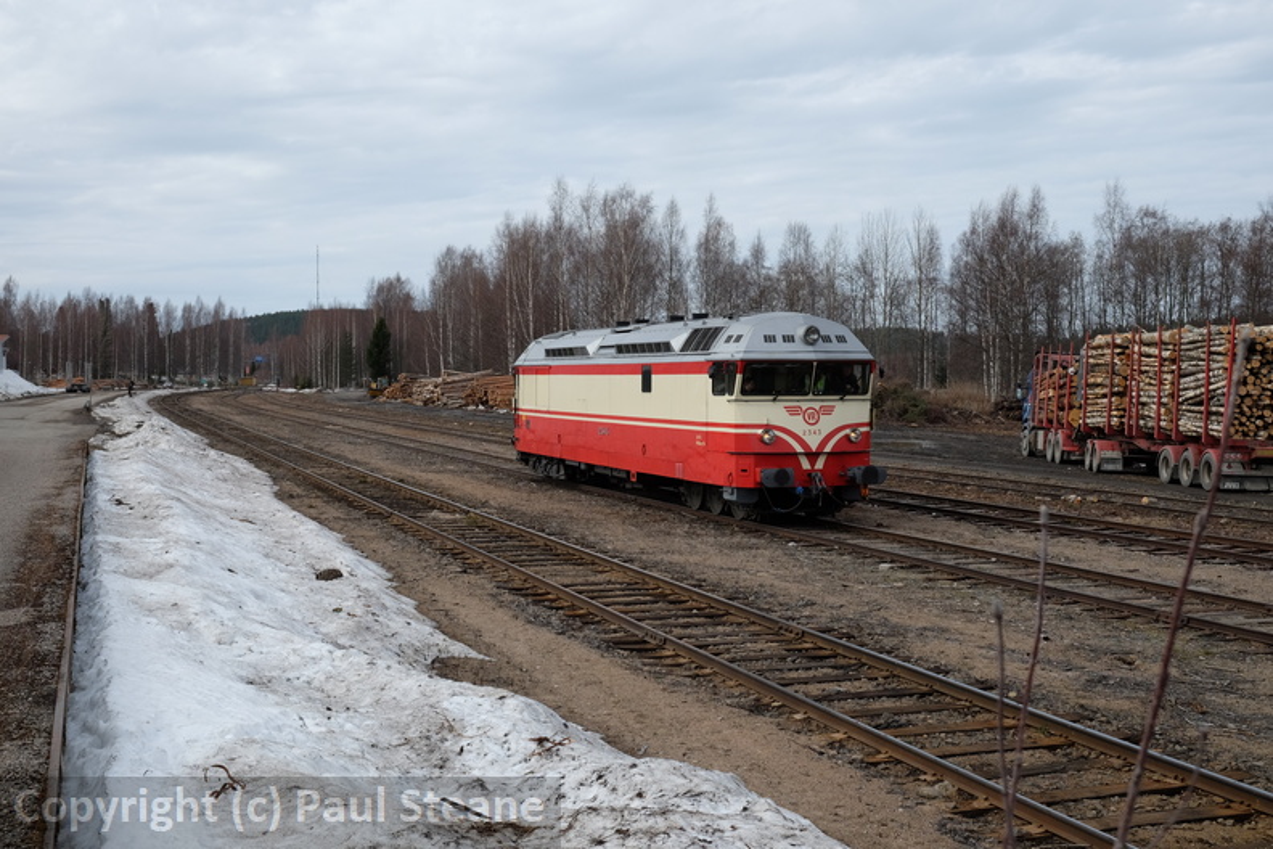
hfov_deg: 45.4
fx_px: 1520
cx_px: 636
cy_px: 424
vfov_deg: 31.2
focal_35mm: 43
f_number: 7.1
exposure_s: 1/350
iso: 200
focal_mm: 28.9
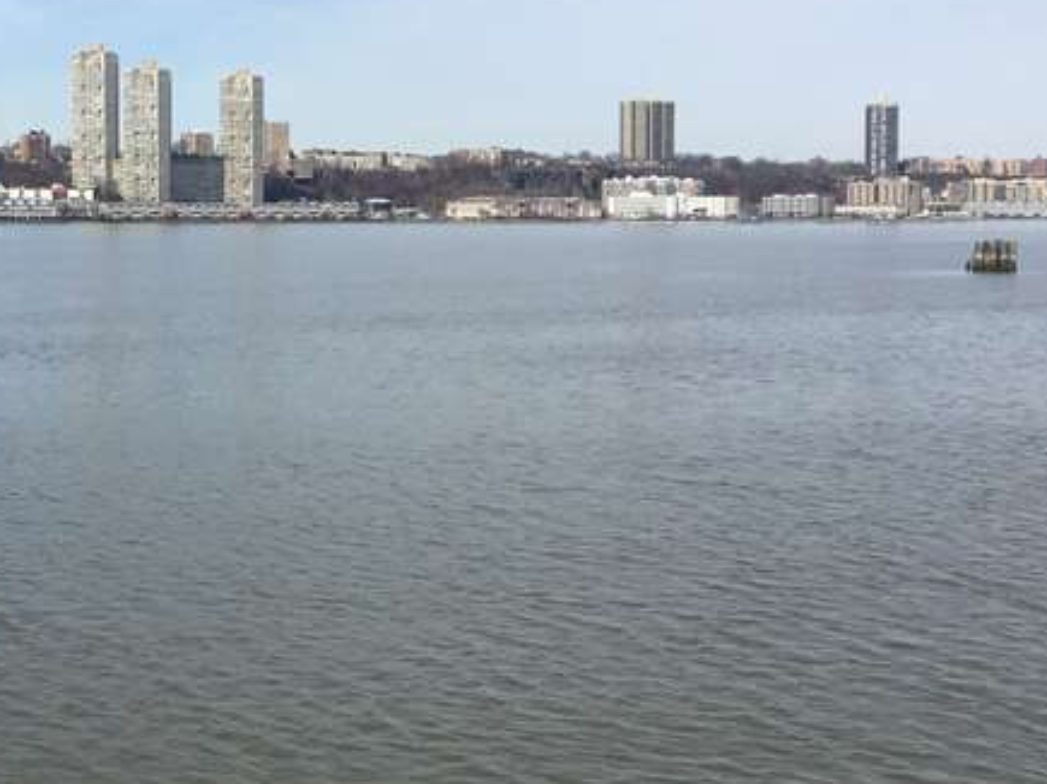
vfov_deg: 25.5
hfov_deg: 33.4
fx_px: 1724
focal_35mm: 57
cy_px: 265
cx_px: 313
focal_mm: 3.3
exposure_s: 1/1894
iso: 25
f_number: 2.4
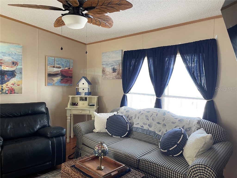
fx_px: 171
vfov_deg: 54.9
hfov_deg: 69.4
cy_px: 89
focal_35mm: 25
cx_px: 118
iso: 125
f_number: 1.6
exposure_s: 1/73
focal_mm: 5.1
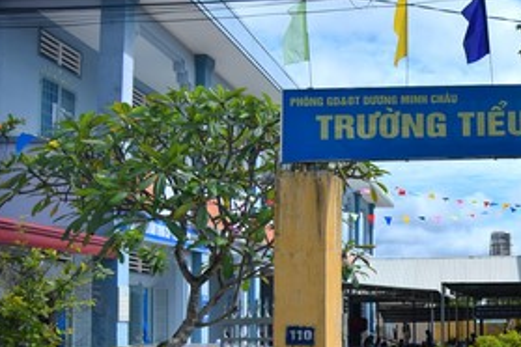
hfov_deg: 31.0
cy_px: 245
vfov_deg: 24.0
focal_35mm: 56
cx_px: 598
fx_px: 810
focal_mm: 24
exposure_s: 1/1250
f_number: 4.5
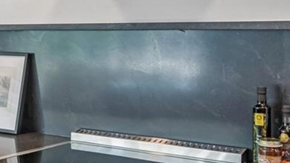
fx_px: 531
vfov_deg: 17.4
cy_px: 43
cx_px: 71
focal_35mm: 69
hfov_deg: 30.0
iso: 400
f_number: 8
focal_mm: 16
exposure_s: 1/13
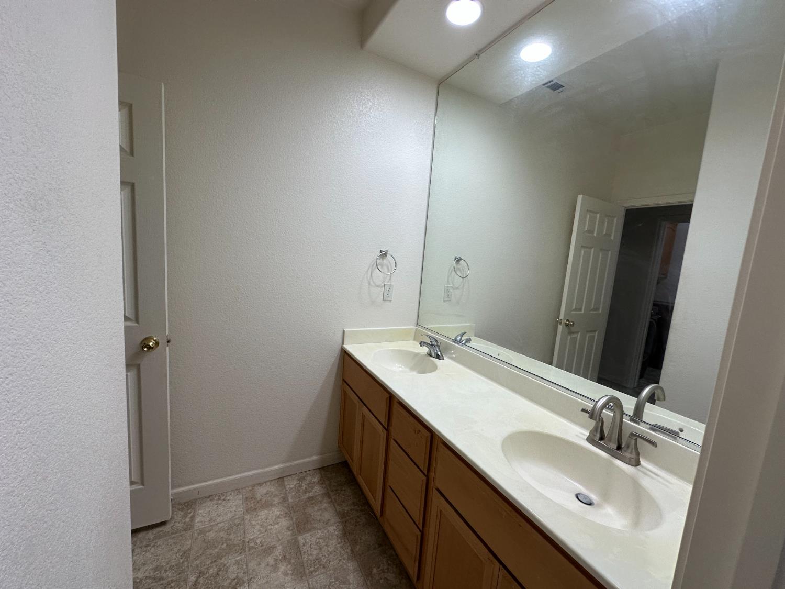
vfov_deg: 85.7
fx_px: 317
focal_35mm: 14
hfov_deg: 102.1
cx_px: 392
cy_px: 294
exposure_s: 1/120
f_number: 2.2
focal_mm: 2.22
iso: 125
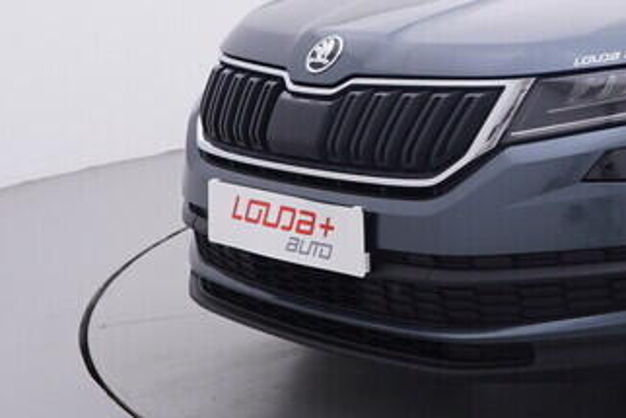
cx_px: 729
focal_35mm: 72
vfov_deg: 18.8
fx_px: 1245
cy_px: 74
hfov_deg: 25.6
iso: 200
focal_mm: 15
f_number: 5
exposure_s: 1/80
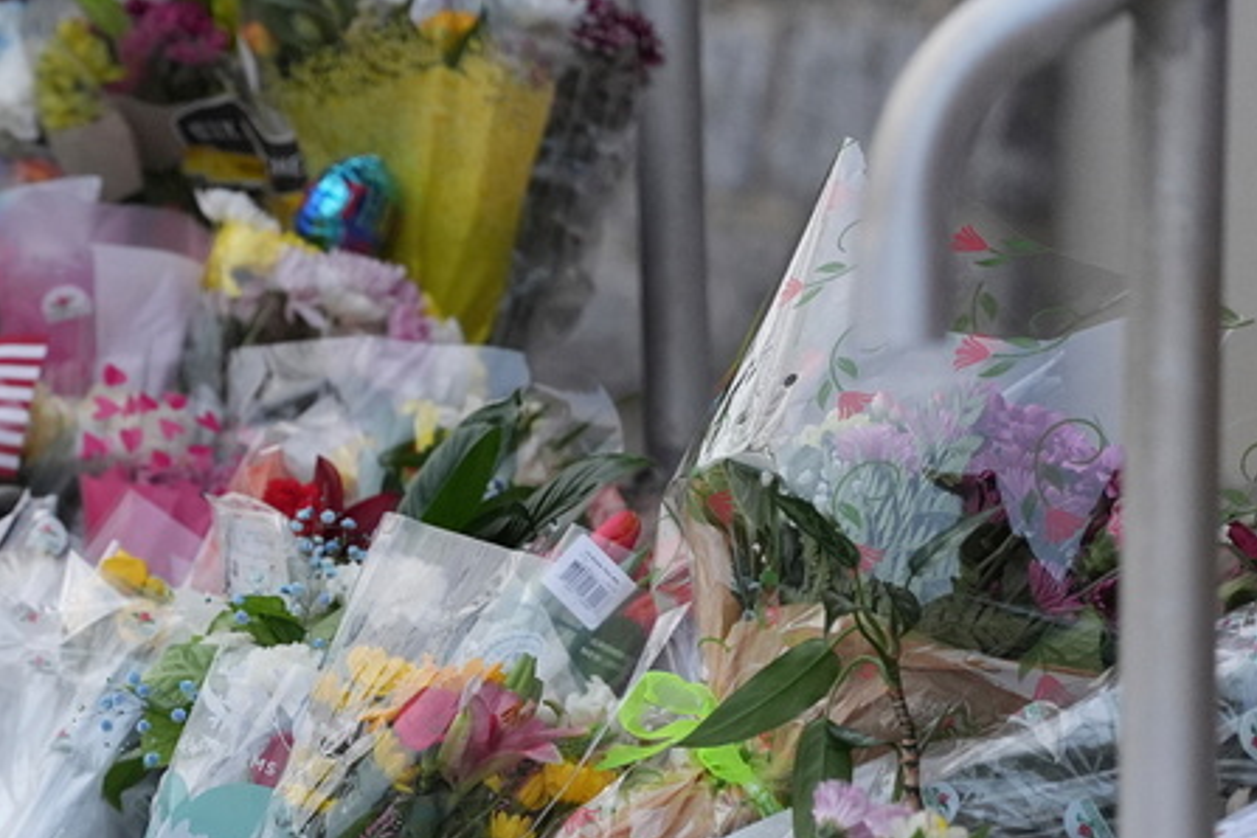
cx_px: -118
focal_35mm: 412
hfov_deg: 5.0
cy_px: 752
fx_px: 14385
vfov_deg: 3.3
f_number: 2.8
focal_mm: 180
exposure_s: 1/1600
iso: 2500
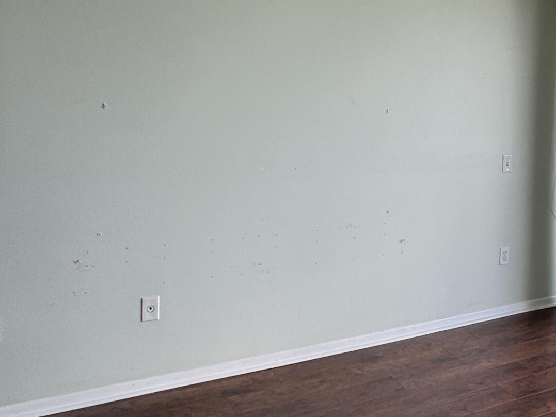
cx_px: 464
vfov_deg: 36.5
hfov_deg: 44.9
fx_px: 626
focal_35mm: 39
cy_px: 141
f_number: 2.2
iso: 50
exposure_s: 1/99
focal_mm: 2.22
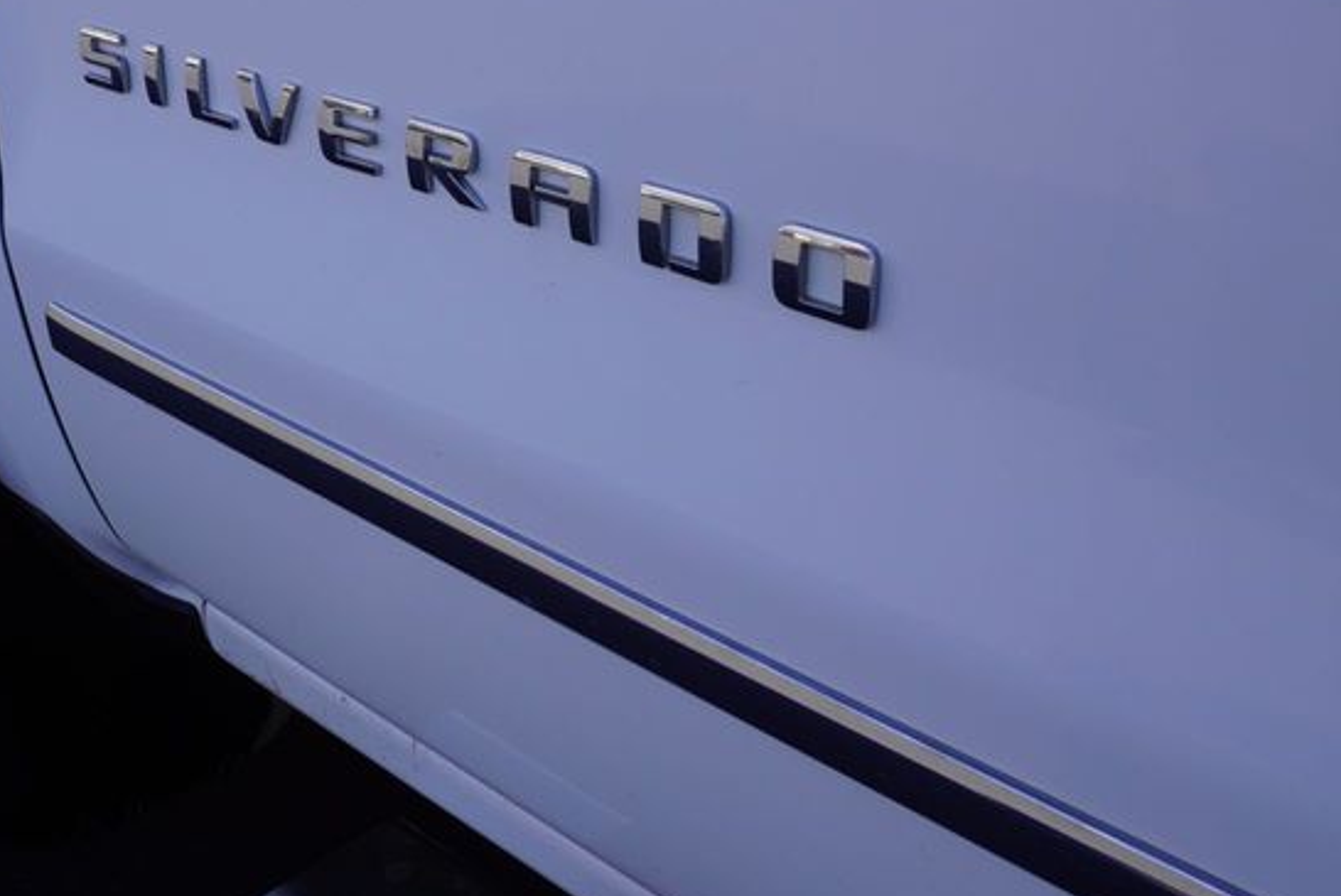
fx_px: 1678
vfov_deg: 29.2
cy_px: 179
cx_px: 327
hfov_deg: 42.2
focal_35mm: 45
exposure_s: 1/125
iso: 100
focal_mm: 16
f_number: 9
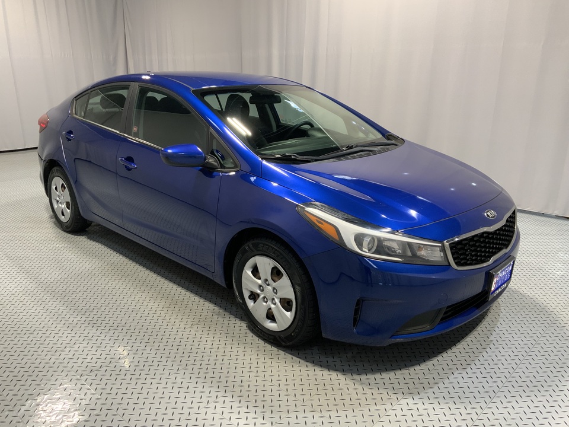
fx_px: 477
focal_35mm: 29
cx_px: 284
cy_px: 214
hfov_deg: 61.7
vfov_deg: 48.2
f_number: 1.8
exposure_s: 1/60
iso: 64
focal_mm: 3
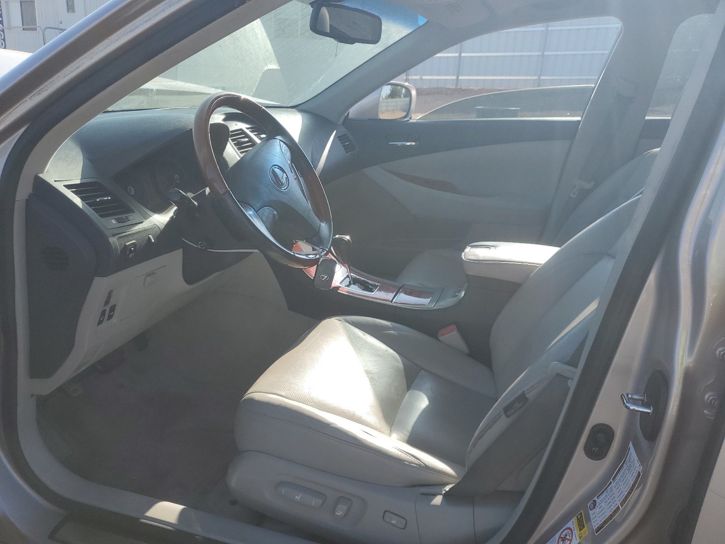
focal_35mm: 26
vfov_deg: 53.1
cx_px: 362
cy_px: 272
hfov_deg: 67.3
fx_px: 545
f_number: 1.5
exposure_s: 1/2000
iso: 50
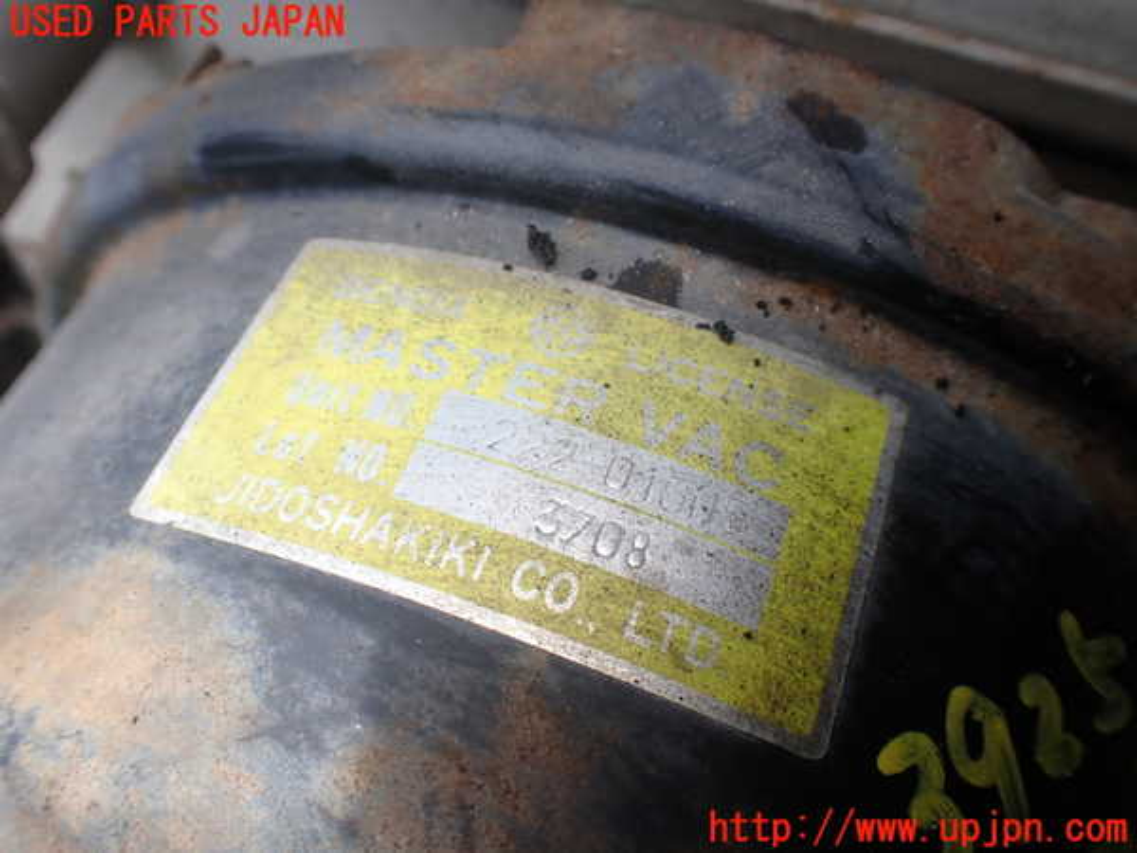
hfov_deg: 60.0
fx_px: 985
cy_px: 426
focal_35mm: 30
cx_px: 568
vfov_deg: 46.8
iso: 100
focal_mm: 5.4
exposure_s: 1/200
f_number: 3.2
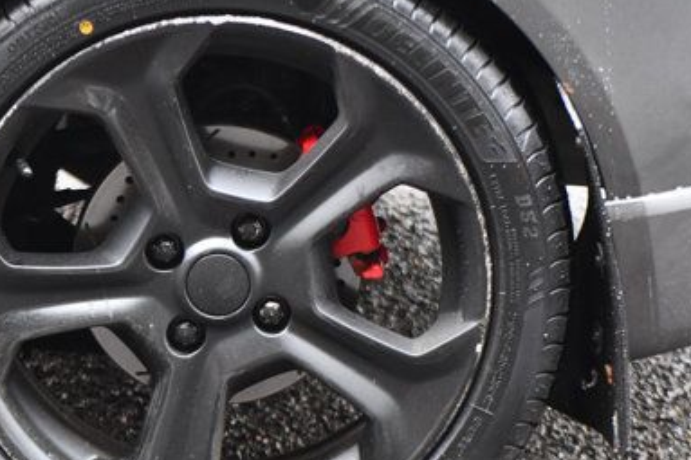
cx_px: 209
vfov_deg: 5.0
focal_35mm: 276
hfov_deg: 7.5
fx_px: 5295
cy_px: 279
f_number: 4.8
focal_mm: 110
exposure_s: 1/125
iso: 1800
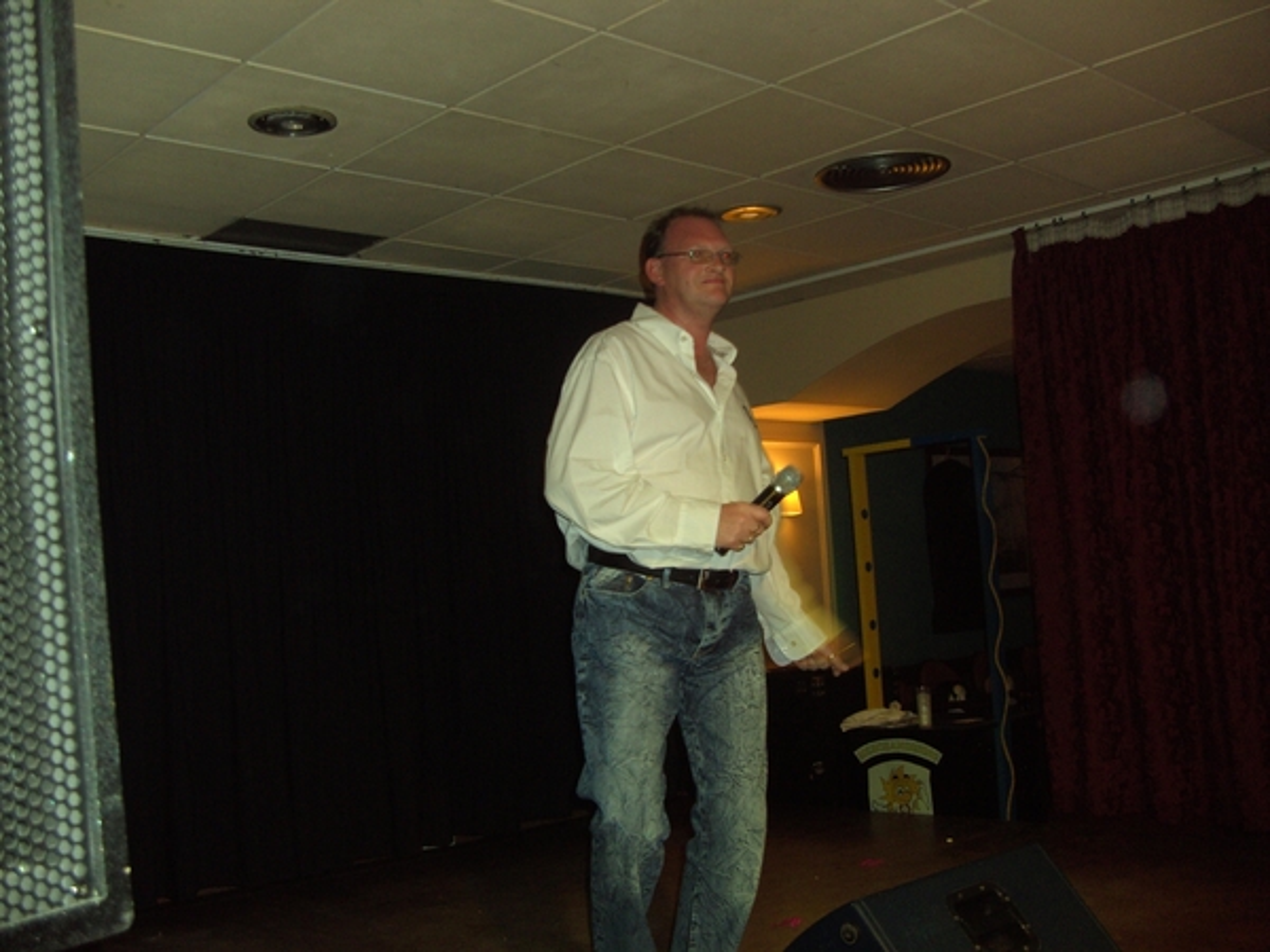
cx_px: 635
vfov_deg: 38.7
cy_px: 476
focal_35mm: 37
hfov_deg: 50.1
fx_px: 1357
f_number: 2.8
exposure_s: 1/50
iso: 100
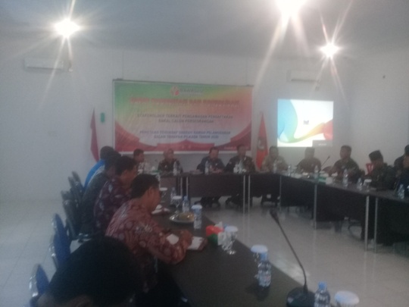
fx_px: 366
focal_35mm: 31
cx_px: 204
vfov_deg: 45.4
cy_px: 154
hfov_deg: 58.4
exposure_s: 1/33
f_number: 2.2
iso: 125
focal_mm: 3.3
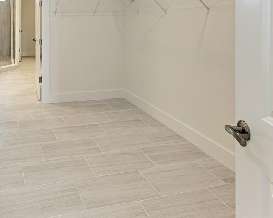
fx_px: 218
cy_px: 18
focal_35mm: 27
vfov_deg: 47.3
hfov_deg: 58.7
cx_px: 52
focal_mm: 13
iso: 200
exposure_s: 1/6
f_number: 9
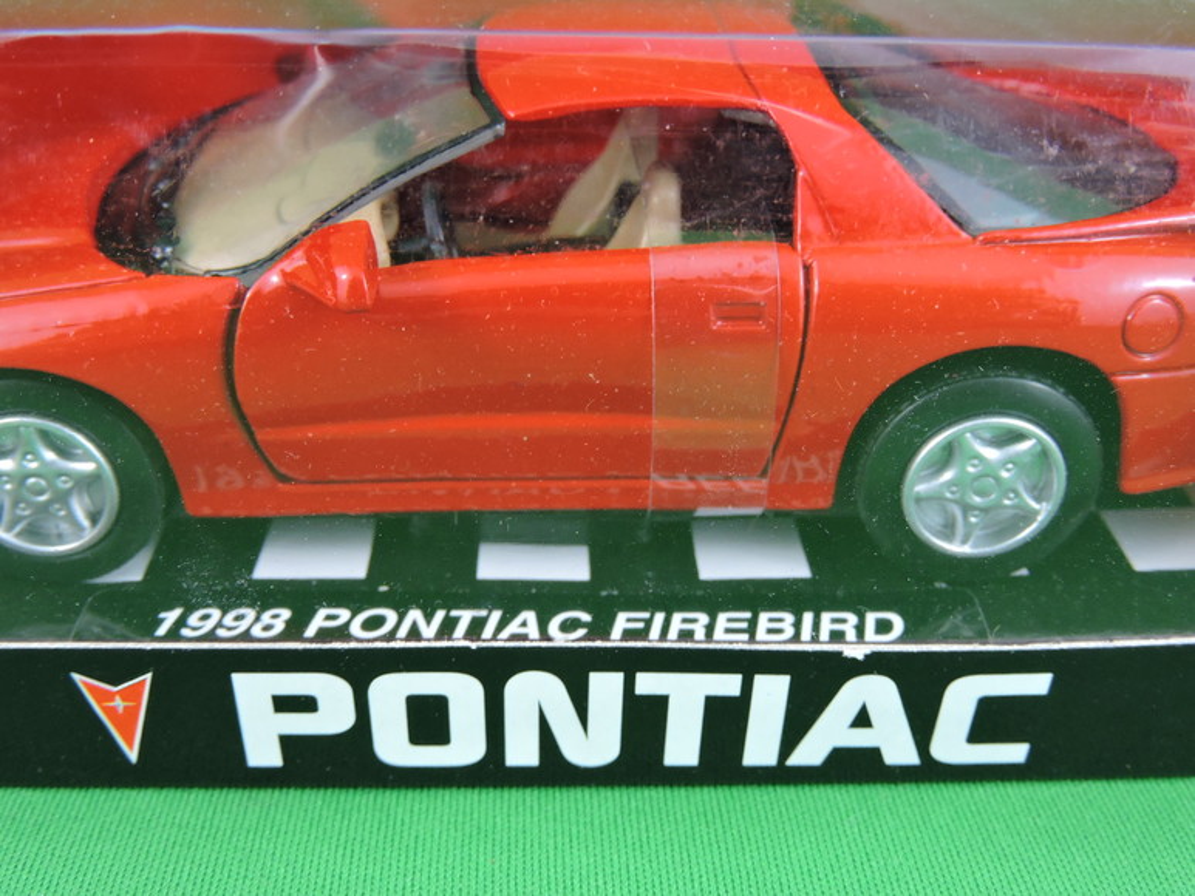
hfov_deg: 46.8
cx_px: 598
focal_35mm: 40
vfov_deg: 36.0
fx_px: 1381
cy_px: 448
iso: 280
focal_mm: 7.2
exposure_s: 1/30
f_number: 3.8
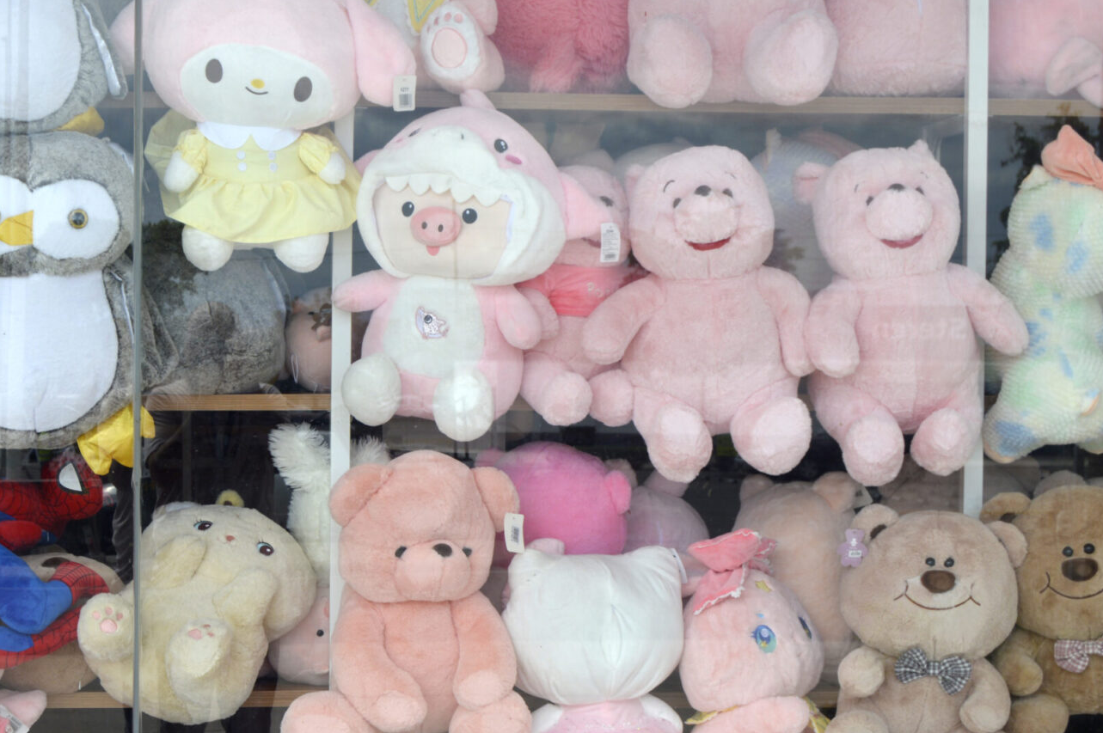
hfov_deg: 24.0
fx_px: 2565
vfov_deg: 16.3
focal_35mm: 84
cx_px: 273
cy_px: 432
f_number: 7.1
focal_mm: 35
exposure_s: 1/200
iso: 100
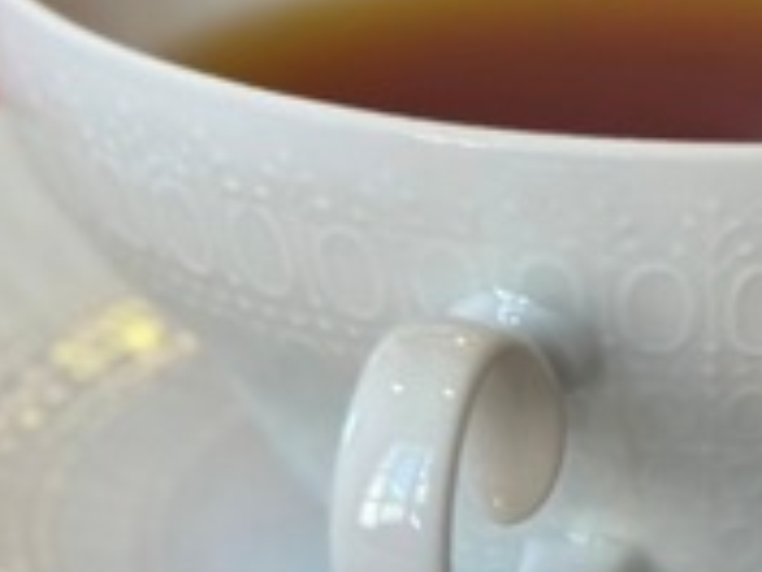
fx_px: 4799
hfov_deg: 8.9
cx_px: 1013
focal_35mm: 218
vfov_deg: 6.7
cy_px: -212
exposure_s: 1/154
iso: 64
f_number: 1.78
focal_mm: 6.86
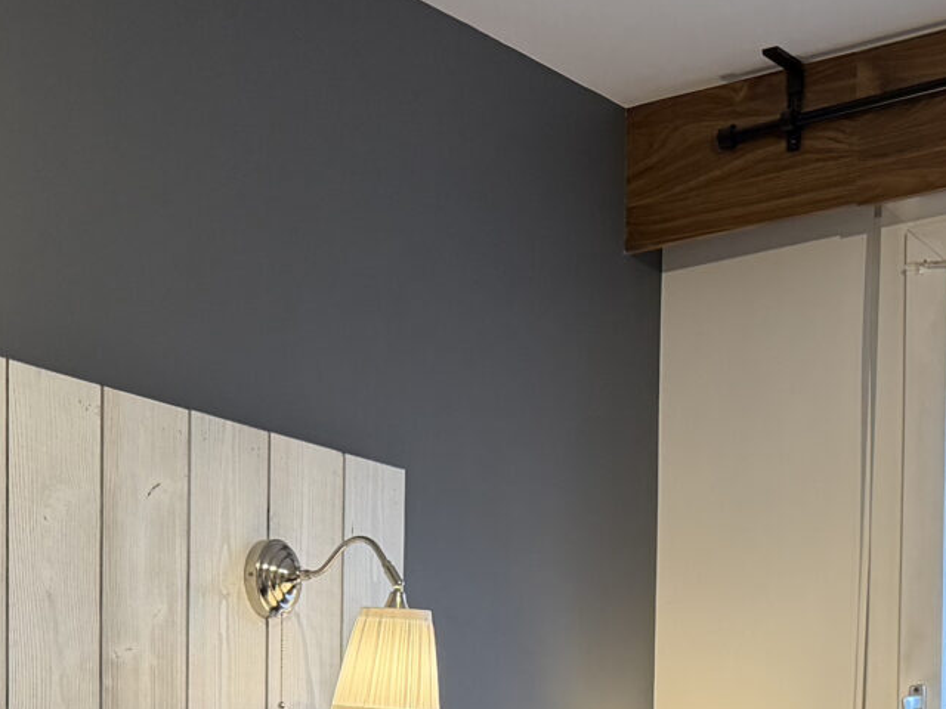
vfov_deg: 14.1
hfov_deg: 19.8
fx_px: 2624
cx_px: -27
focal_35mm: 96
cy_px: 1162
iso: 200
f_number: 1.78
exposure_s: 1/94
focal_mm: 6.76
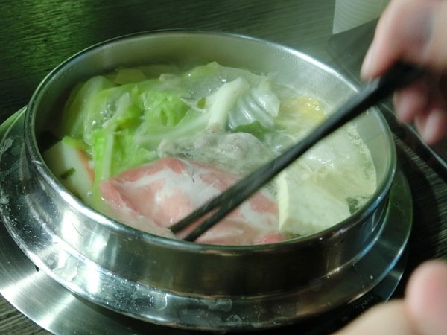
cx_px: 224
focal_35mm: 60
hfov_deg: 32.2
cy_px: 168
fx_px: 775
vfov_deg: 24.4
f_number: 3.8
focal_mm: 12.8
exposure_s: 1/15
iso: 250
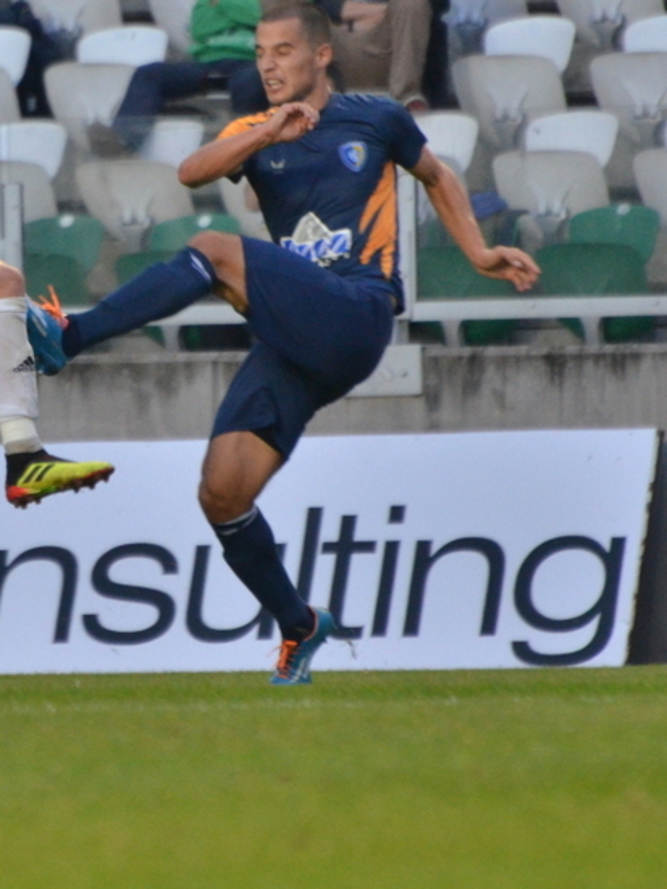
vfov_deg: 2.1
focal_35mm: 941
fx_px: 24185
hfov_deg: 1.6
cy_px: 282
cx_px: -50
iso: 1600
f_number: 5.6
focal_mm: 300
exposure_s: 1/400
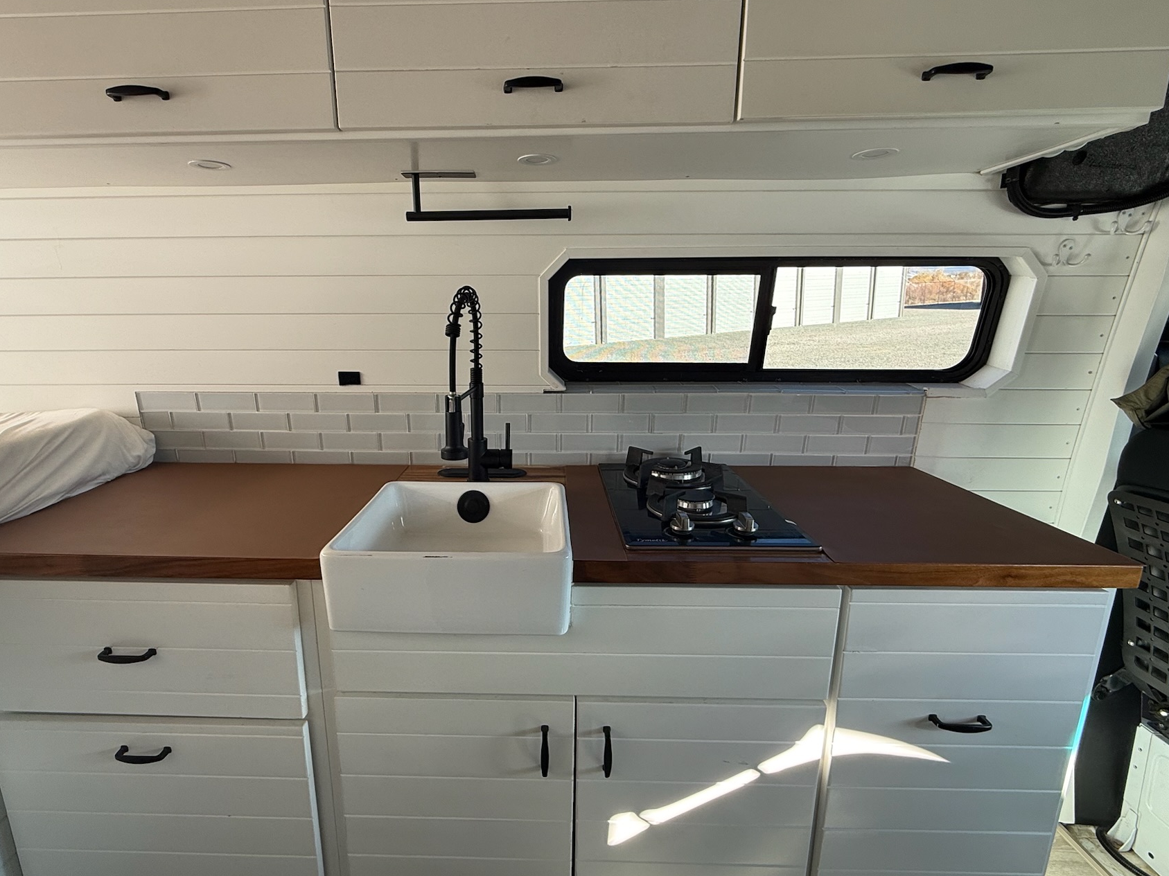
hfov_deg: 90.8
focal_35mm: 17
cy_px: 445
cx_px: 529
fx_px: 574
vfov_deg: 74.7
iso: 64
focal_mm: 2.22
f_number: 2.2
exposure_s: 1/119
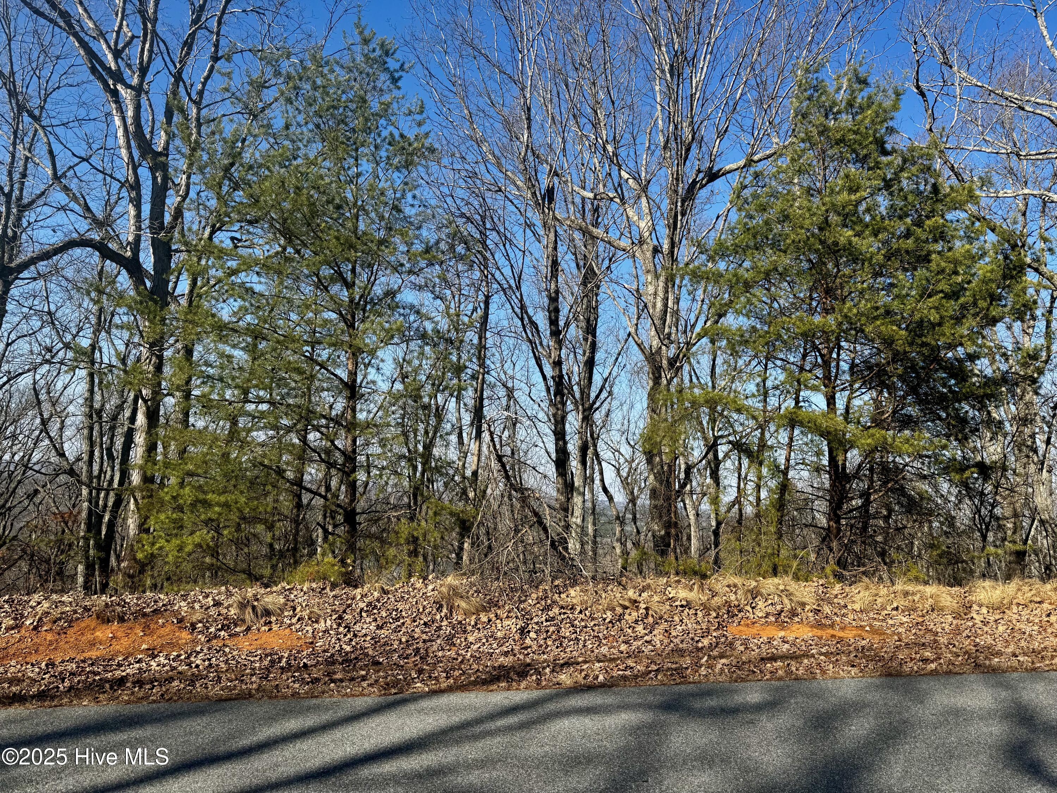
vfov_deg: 56.8
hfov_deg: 71.6
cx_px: 528
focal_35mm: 24
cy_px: 396
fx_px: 733
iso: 80
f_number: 1.78
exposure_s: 1/2833
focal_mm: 6.76
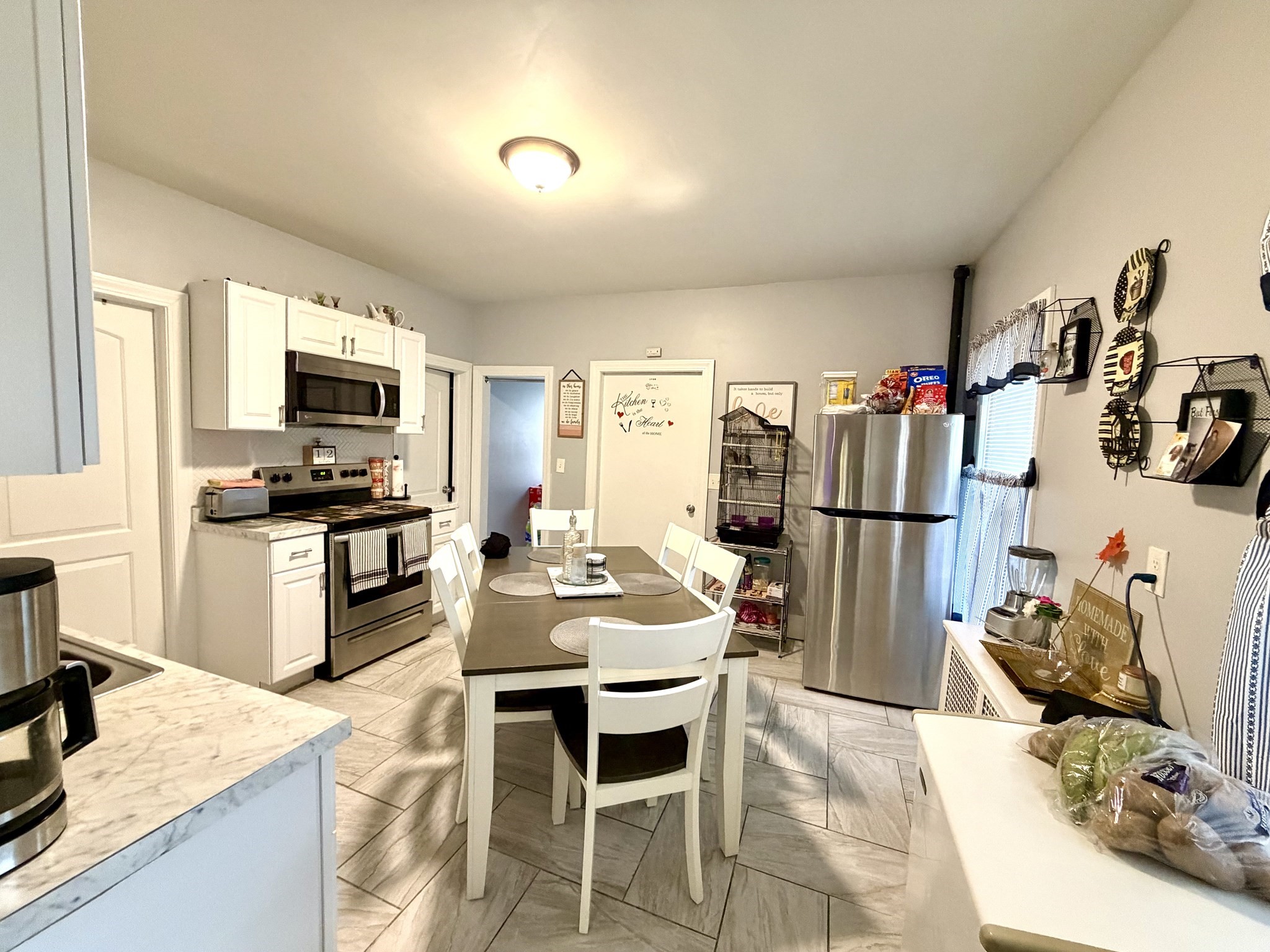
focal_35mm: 14
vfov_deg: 85.7
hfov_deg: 102.1
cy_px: 476
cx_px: 635
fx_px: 514
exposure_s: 1/60
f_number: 2.2
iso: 500
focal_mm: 2.22
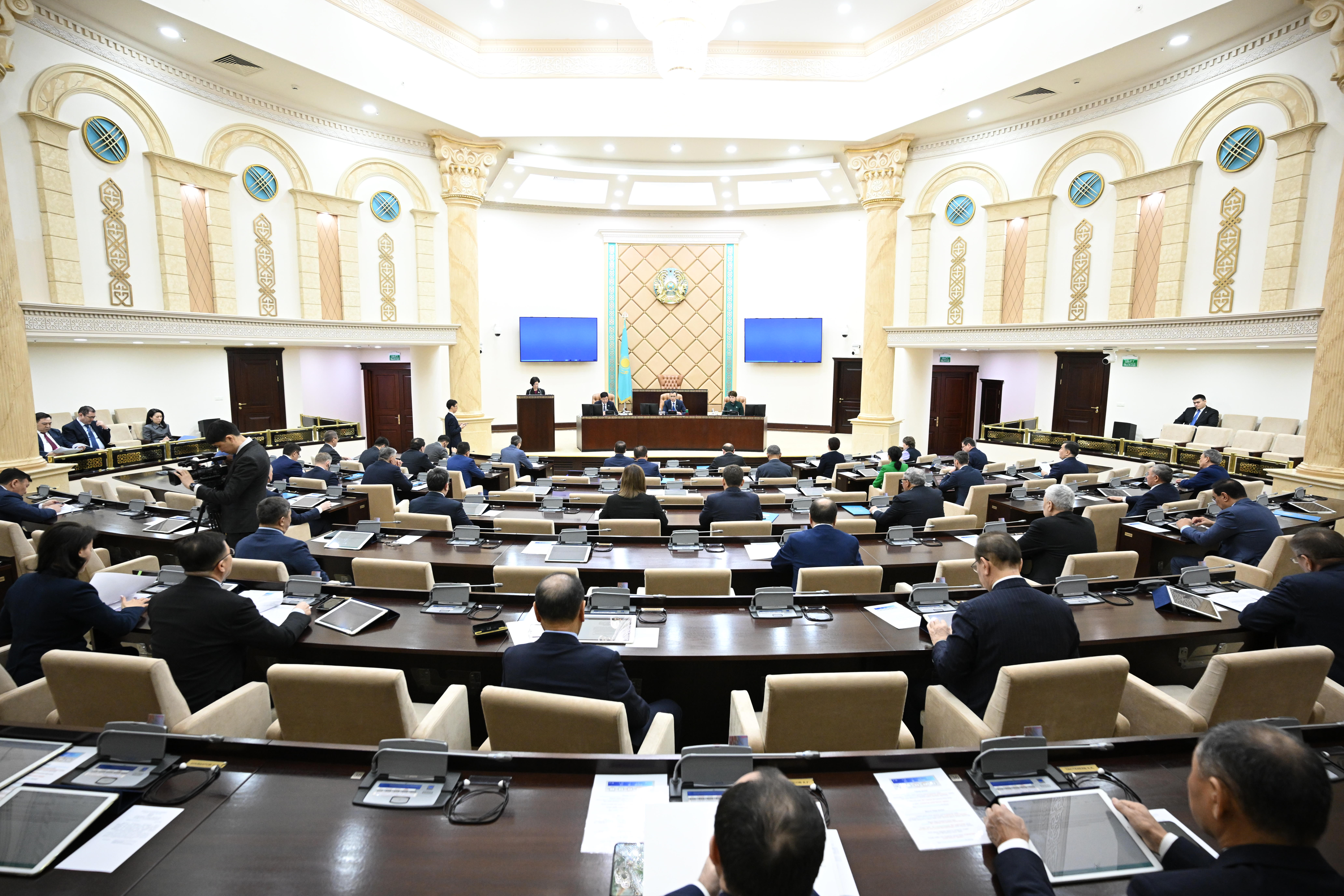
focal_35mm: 17
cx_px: 672
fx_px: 635
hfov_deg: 93.3
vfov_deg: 70.4
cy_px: 448
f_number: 3.5
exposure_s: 1/160
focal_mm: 17
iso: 3200
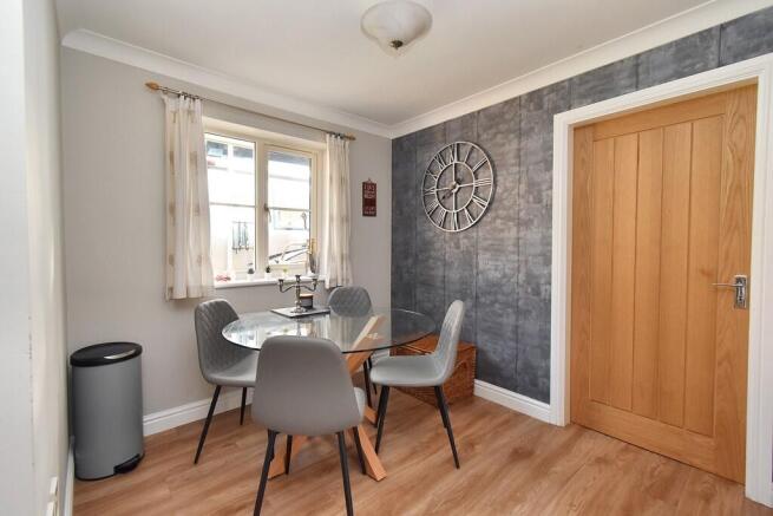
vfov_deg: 77.4
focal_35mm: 15
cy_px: 258
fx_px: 322
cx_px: 386
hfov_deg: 100.4
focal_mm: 10
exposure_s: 1/160
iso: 800
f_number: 7.1
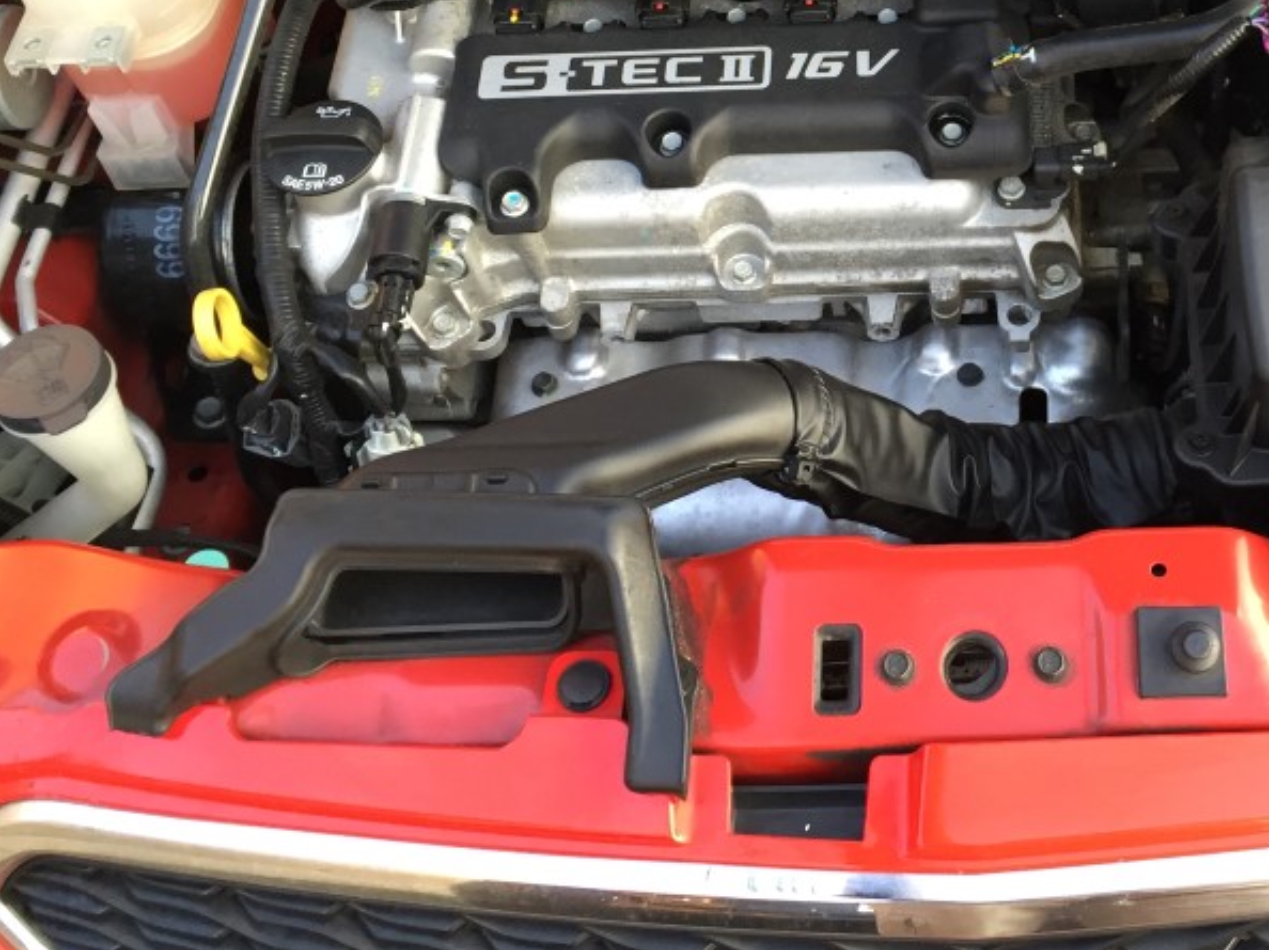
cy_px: 194
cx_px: 976
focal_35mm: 50
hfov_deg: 37.1
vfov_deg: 28.5
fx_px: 1832
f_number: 2.2
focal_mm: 4.15
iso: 32
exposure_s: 1/40
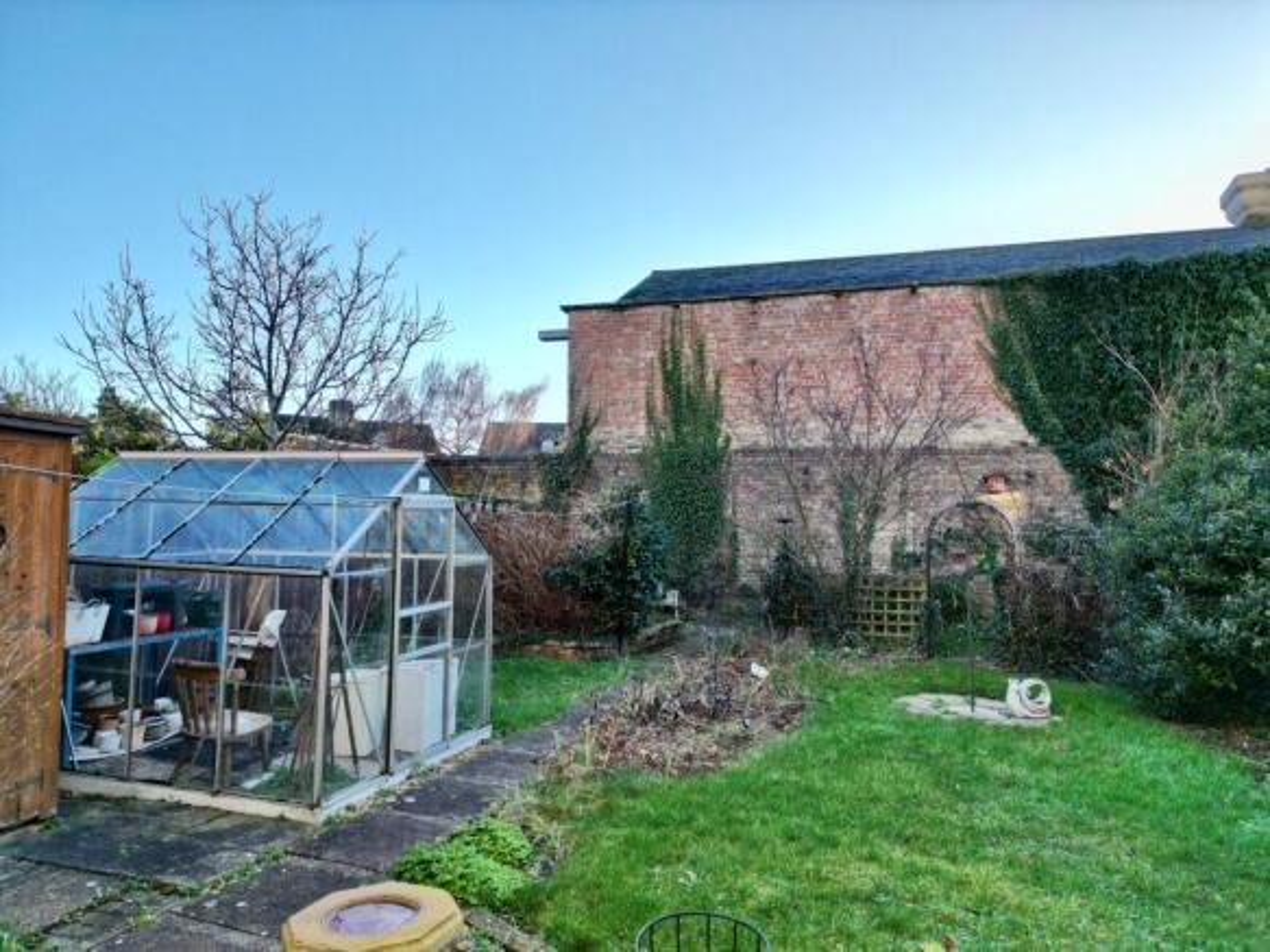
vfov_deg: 56.8
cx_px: 635
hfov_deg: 71.6
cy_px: 476
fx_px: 880
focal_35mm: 24
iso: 110
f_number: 1.7
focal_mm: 6.72
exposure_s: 1/800
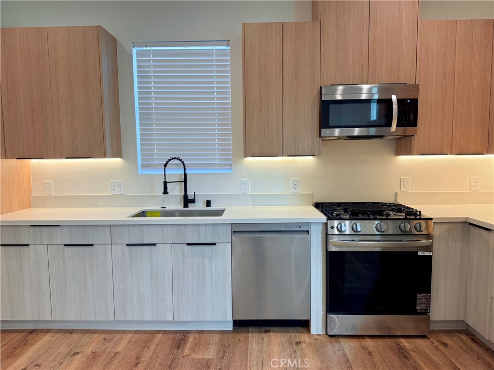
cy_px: 185
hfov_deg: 71.6
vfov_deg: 56.8
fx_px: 342
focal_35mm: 24
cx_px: 247
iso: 125
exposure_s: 1/120
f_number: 1.78
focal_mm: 6.76
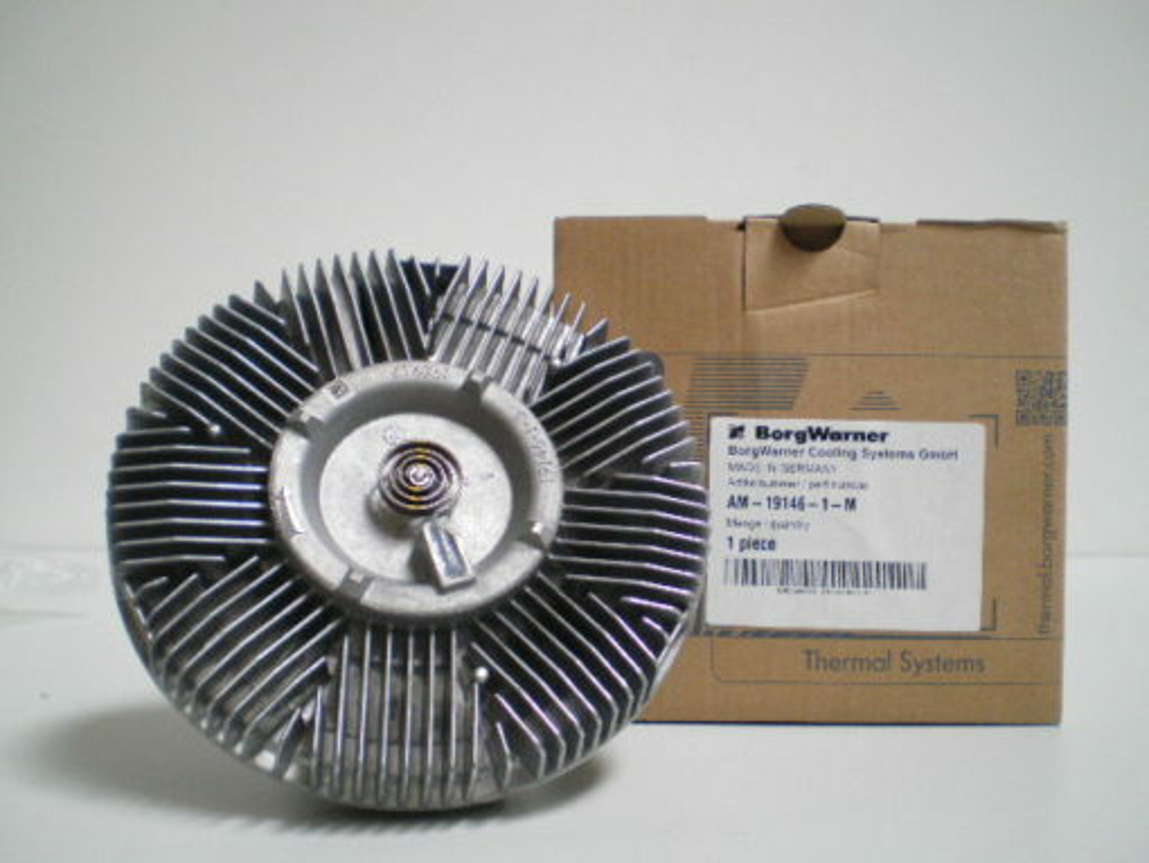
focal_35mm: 38
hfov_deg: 49.0
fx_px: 1262
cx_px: 574
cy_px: 432
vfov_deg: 37.8
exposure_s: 1/30
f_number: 3.1
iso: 400
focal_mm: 6.3
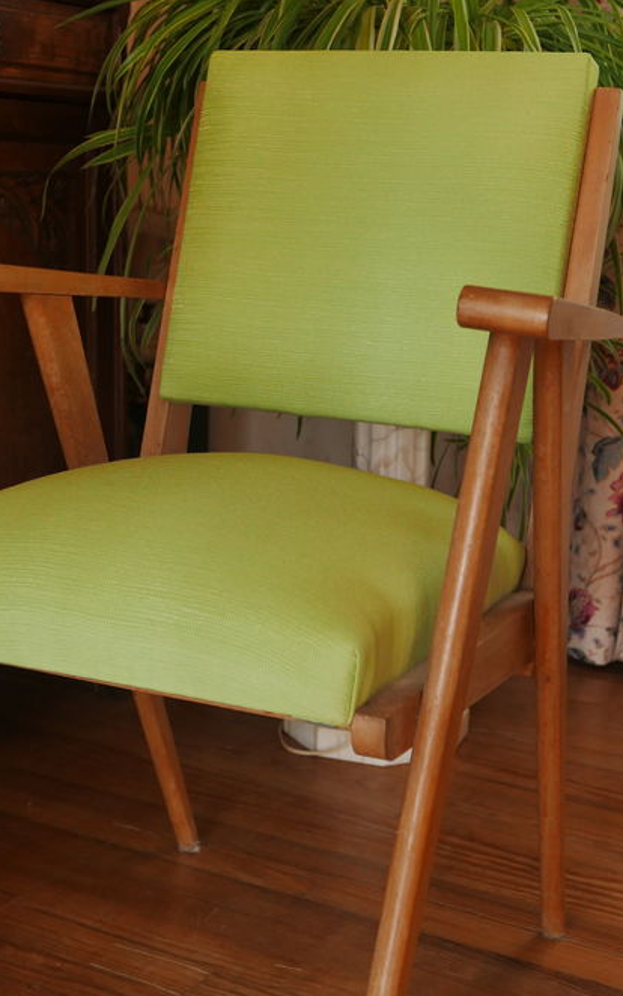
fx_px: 1548
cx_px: 253
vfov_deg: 35.7
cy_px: 502
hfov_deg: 22.7
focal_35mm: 57
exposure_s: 1/125
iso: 500
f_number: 2.4
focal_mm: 16.5
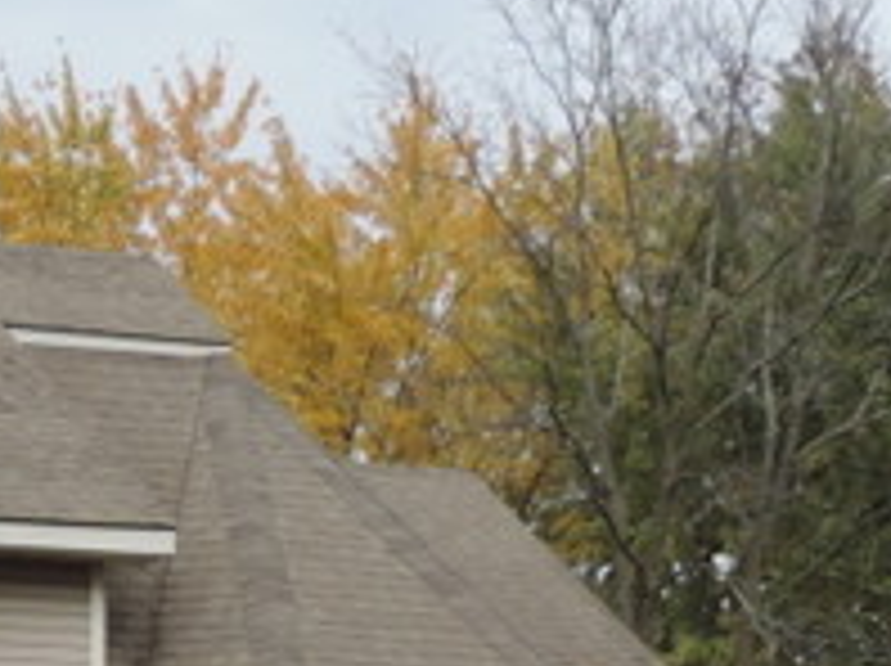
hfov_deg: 9.2
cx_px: -616
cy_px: 1080
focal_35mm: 207
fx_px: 5322
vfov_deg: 7.0
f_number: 3.3
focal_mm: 7.1
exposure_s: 1/500
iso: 80
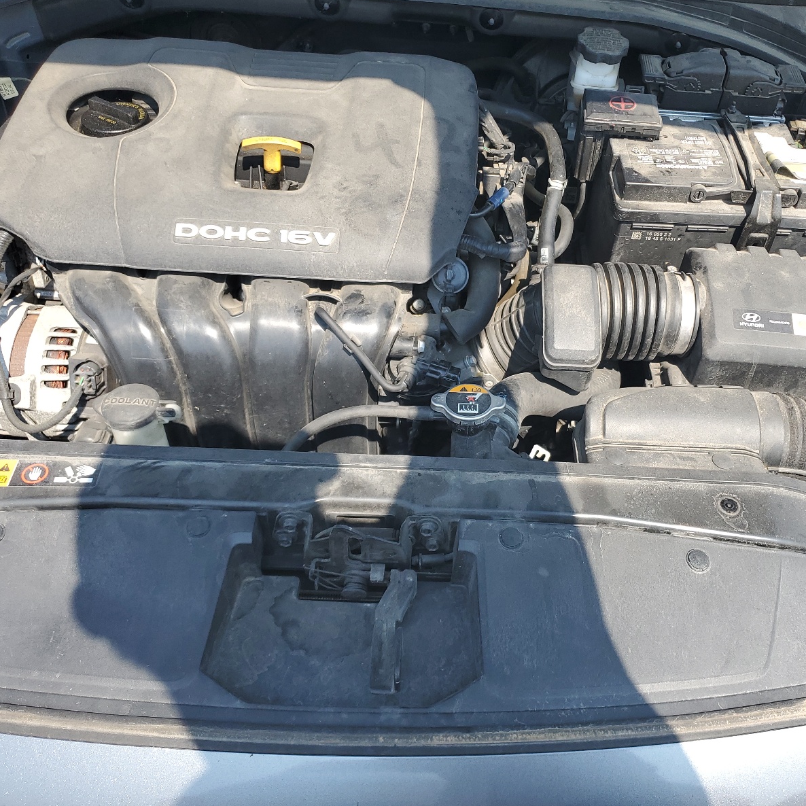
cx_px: 489
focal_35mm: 31
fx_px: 817
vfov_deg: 52.5
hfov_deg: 52.1
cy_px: 401
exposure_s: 1/1000
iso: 50
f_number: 1.5
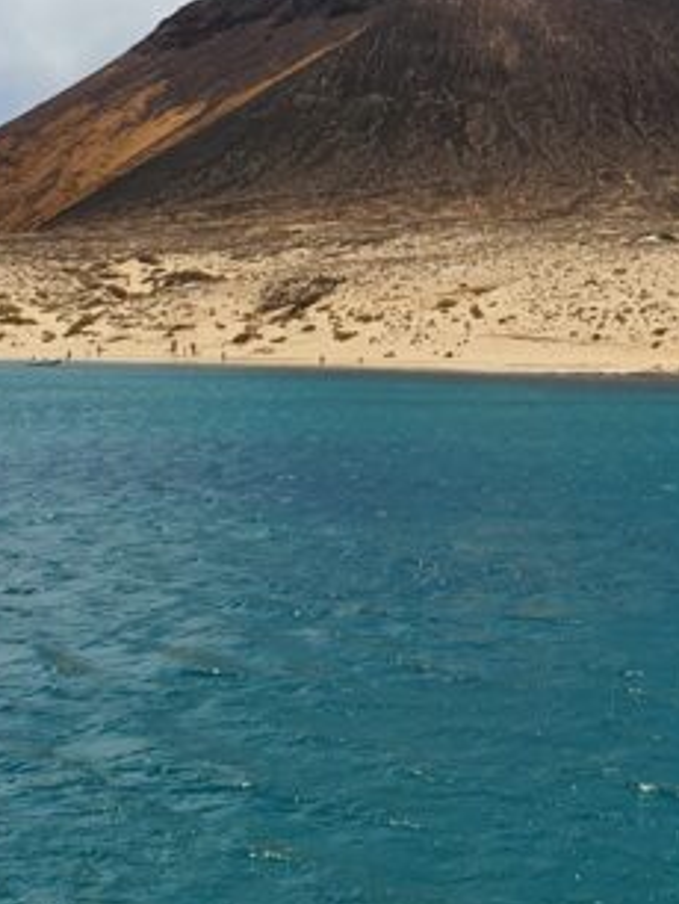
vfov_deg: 22.2
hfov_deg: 17.0
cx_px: 387
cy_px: 168
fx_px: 2272
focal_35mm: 87
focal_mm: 4.32
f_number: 2.4
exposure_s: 1/3504
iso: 50
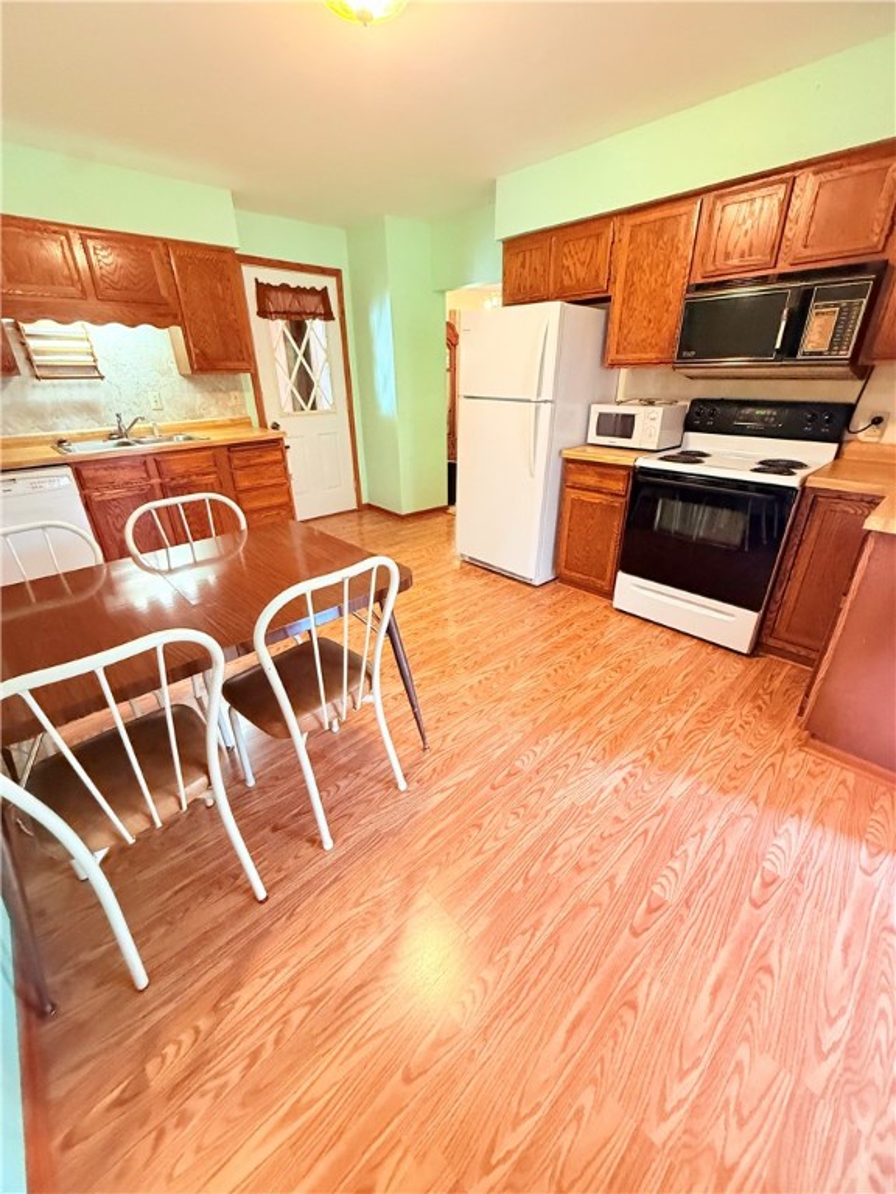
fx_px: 483
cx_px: 448
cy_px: 597
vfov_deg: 102.1
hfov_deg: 85.7
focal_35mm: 14
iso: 640
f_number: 2.2
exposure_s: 1/60
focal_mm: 2.22
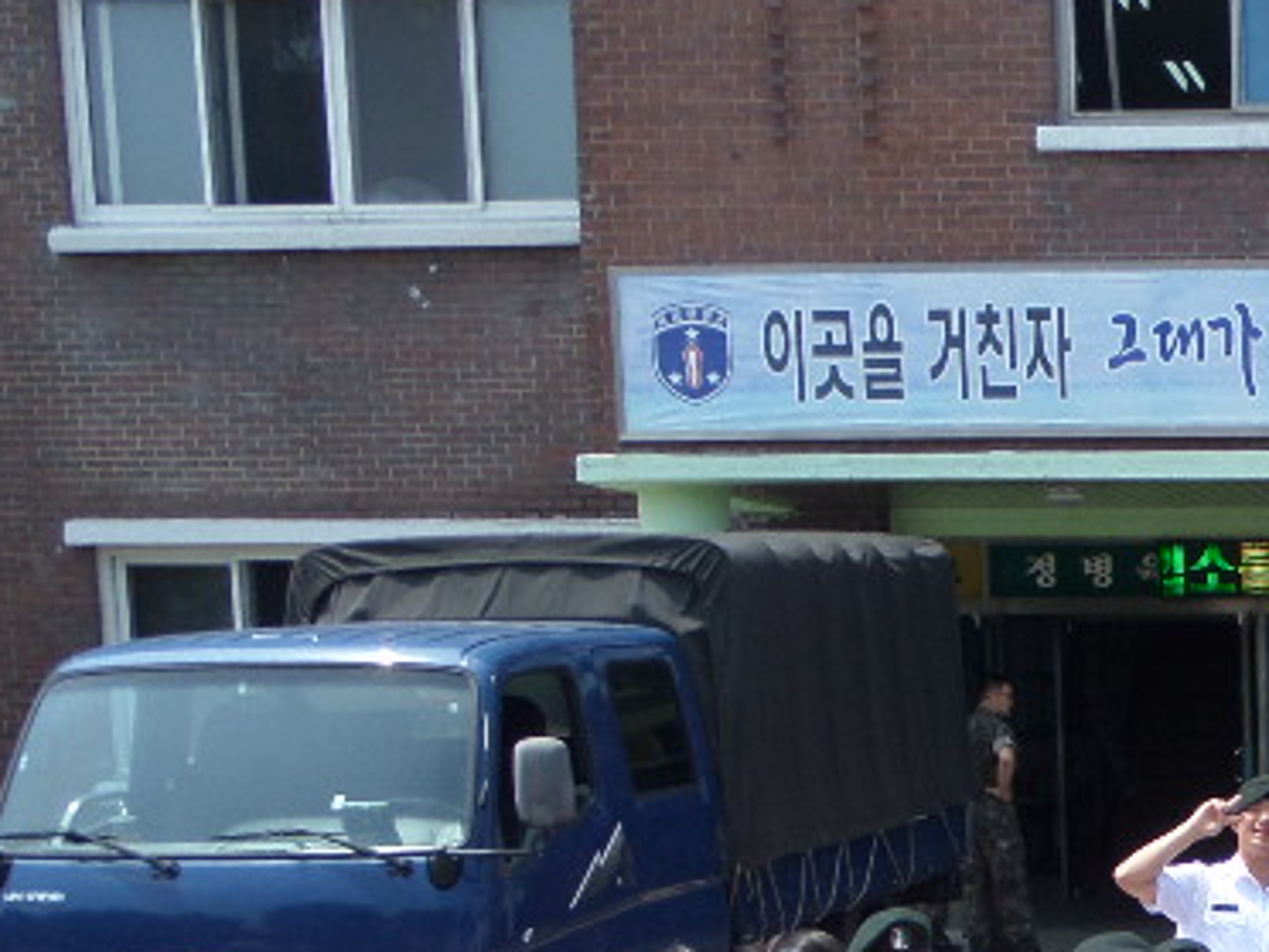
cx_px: 1603
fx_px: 3226
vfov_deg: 15.8
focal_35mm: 88
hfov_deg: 20.5
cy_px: 1293
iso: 80
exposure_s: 1/500
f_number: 3.4
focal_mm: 5.3
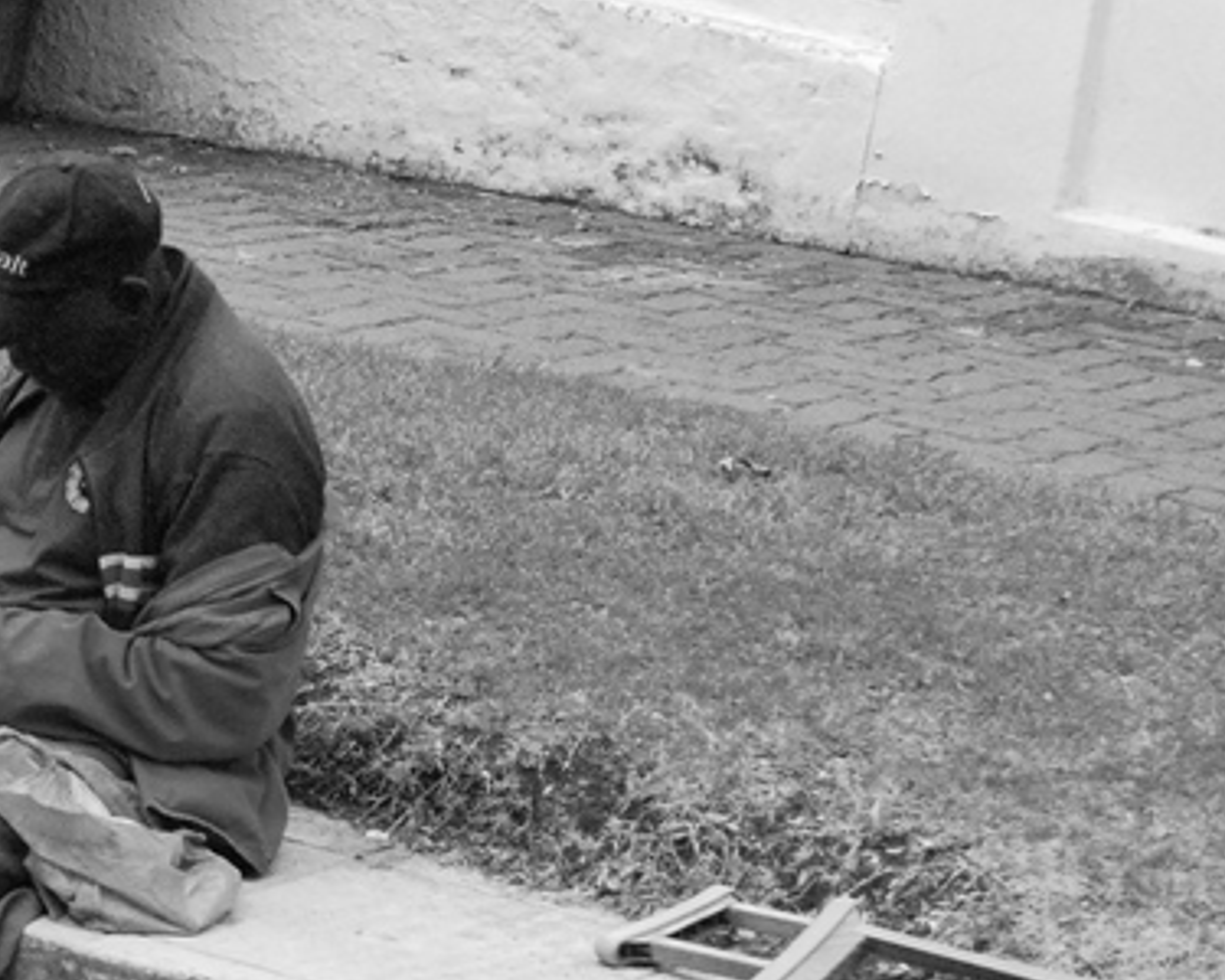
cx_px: 98
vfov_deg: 9.4
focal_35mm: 165
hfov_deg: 11.6
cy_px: 395
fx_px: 5982
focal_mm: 55
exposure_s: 1/1600
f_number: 7.1
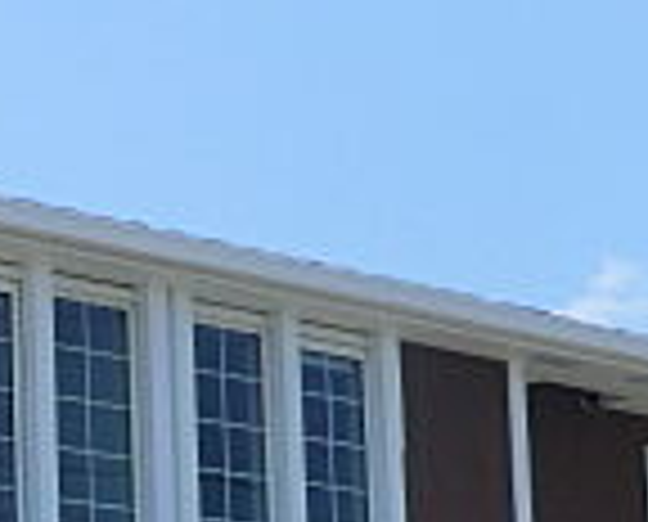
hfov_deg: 12.8
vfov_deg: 10.3
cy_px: 670
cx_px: -104
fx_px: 2827
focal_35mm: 147
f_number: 3.6
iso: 80
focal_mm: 6.1
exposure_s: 1/640
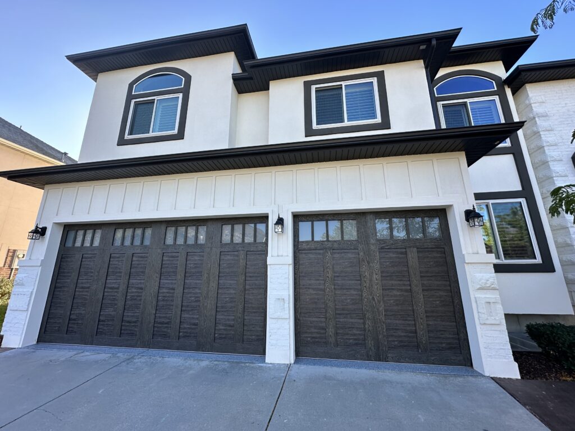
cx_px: 288
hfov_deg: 102.1
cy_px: 216
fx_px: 233
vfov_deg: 85.7
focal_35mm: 14
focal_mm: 2.22
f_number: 2.2
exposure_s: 1/320
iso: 40
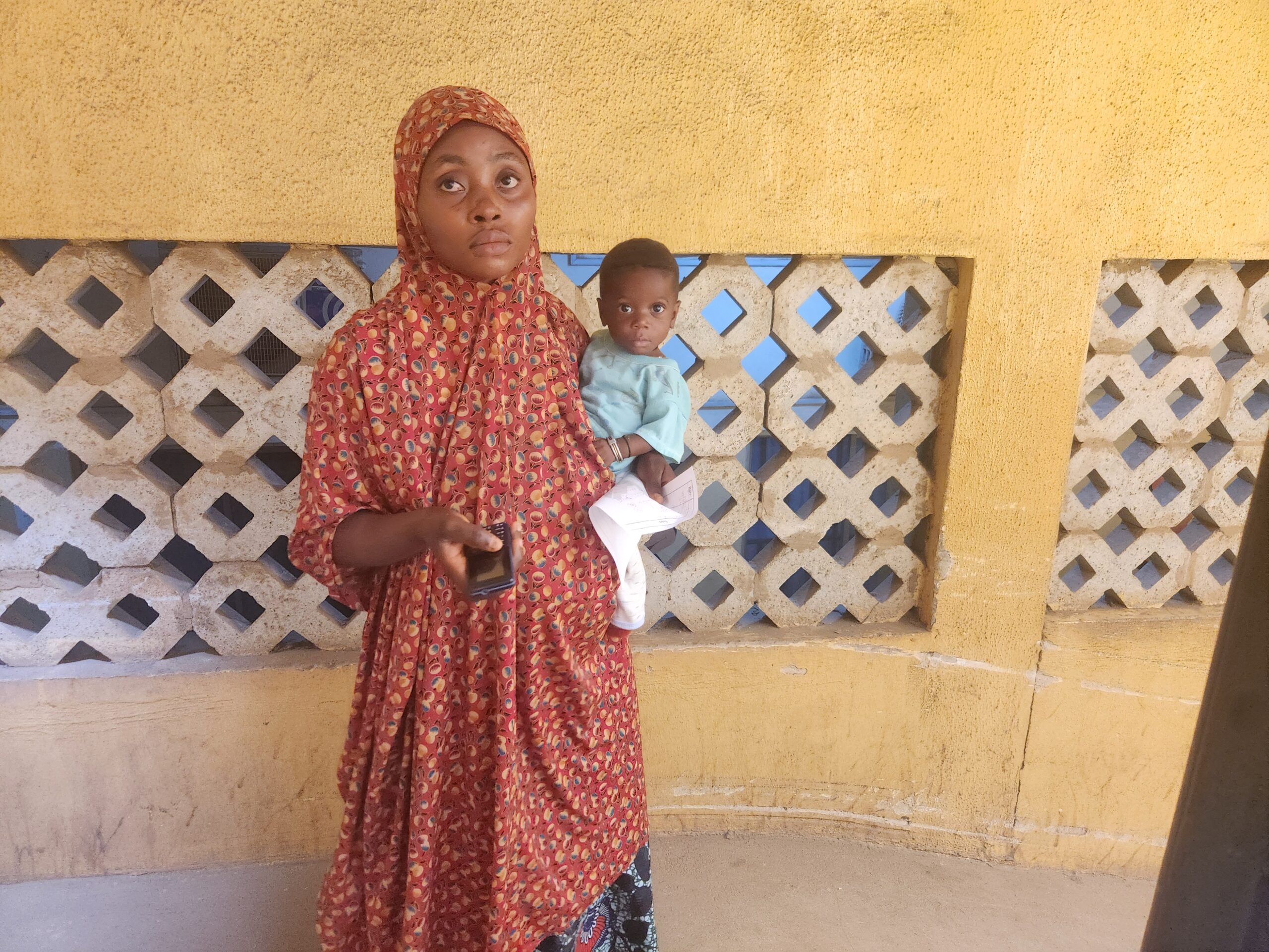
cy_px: 476
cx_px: 634
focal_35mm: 23
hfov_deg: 73.9
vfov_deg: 58.9
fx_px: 843
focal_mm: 5.4
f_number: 1.8
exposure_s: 1/120
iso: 640
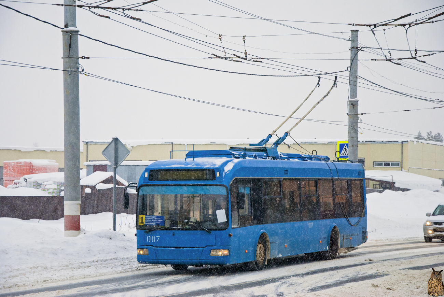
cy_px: 148
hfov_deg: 18.2
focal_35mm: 112
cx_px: 222
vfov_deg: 12.2
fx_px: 1389
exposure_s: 1/200
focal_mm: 75
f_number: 5.3
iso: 200
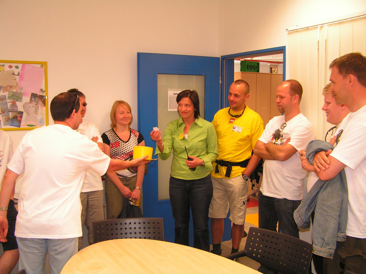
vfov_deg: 37.7
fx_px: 402
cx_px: 183
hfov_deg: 49.0
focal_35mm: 38
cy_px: 137
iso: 125
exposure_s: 1/40
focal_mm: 6.3
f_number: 2.8
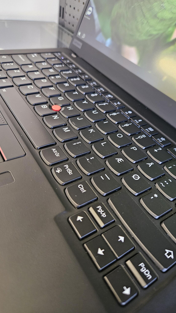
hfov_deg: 44.2
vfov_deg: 71.9
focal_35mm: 26
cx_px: 105
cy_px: 152
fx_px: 216
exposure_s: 1/50
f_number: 1.8
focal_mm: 5.4
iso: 640
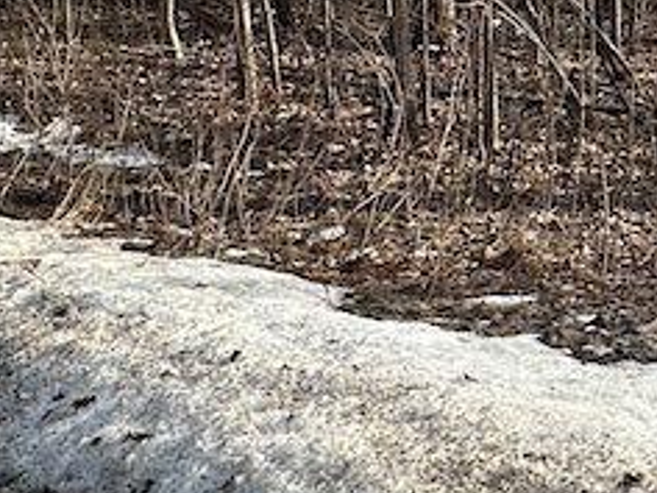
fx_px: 1442
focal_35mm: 76
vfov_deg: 17.5
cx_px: 752
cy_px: -242
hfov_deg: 23.8
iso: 40
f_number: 2.2
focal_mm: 2.22
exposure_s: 1/493
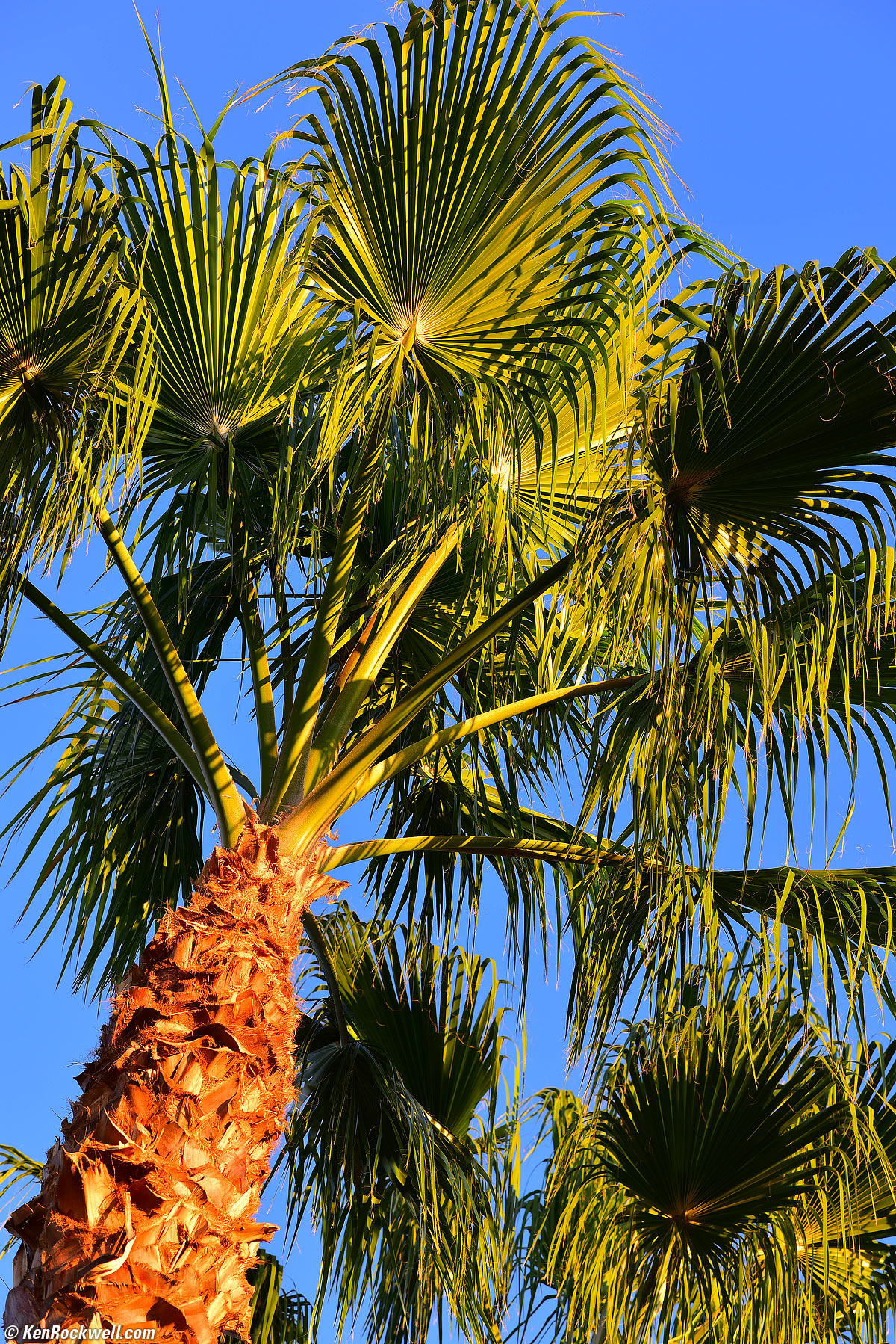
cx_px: 448
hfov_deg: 13.1
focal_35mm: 105
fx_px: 3917
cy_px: 672
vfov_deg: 19.5
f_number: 5.6
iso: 100
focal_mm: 105
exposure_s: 1/125
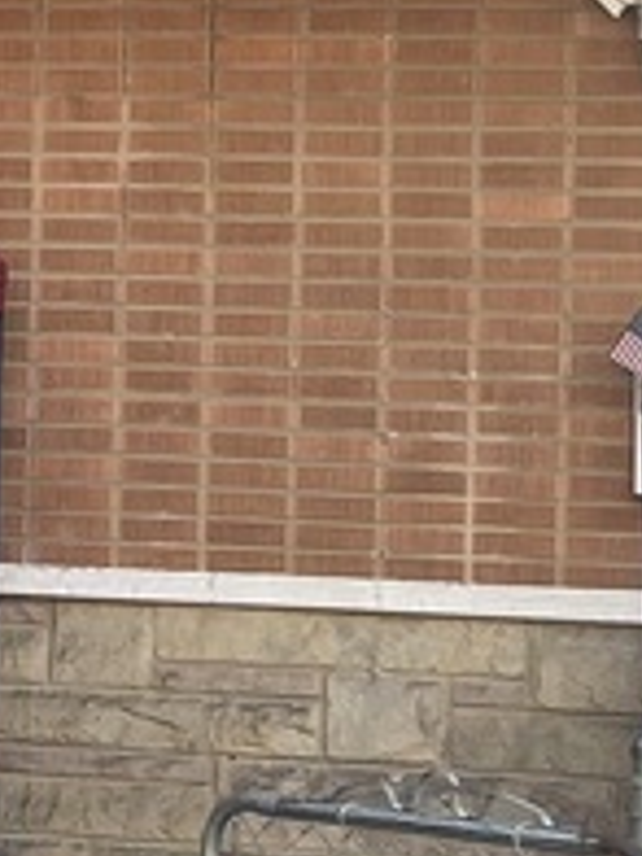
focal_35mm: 138
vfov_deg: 14.3
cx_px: -135
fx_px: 3413
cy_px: 275
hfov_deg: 10.6
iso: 32
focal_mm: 5.1
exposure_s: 1/494
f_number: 1.6
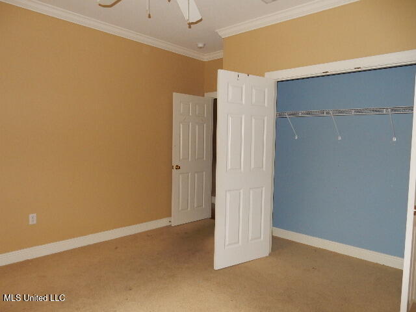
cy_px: 156
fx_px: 300
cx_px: 208
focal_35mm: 25
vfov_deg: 54.9
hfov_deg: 69.4
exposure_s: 1/30
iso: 320
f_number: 3.7
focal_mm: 4.5
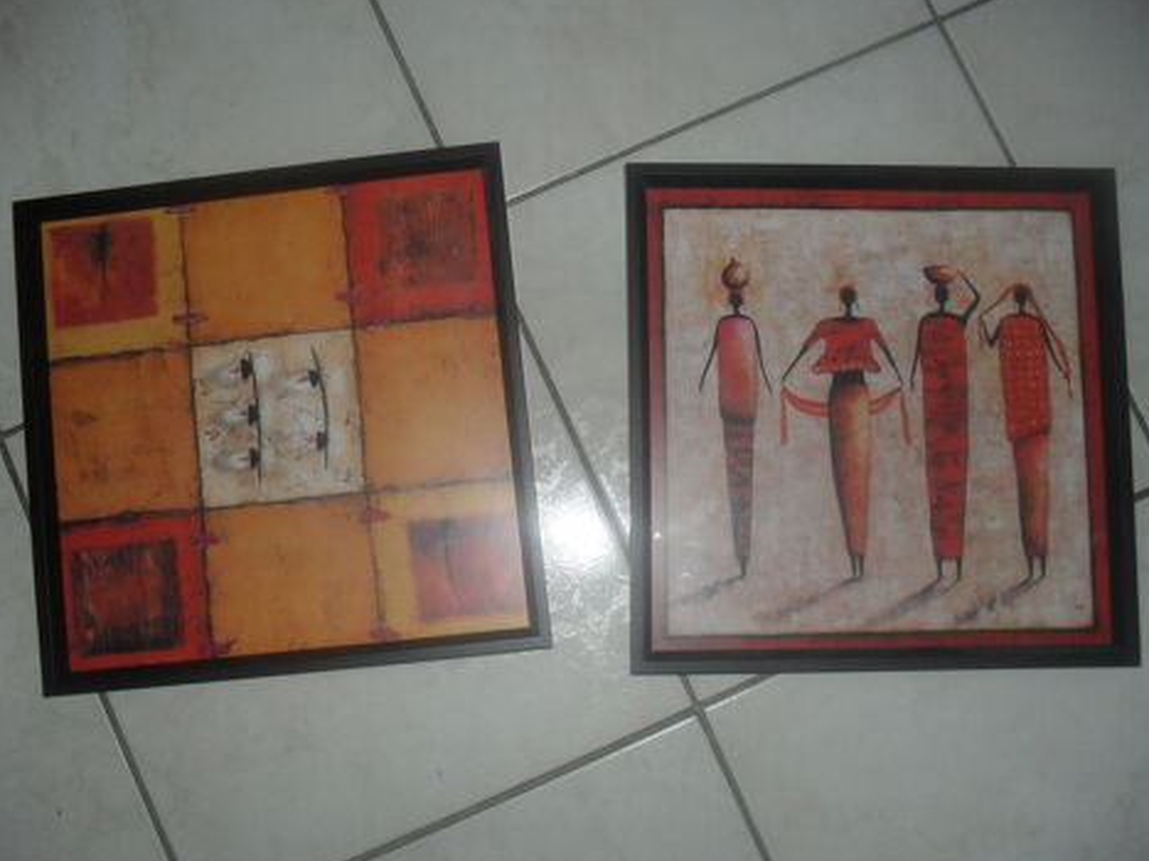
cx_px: 583
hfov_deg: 51.4
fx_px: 1195
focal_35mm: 36
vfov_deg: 39.6
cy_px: 428
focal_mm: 6.3
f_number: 3.2
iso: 200
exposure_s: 1/45
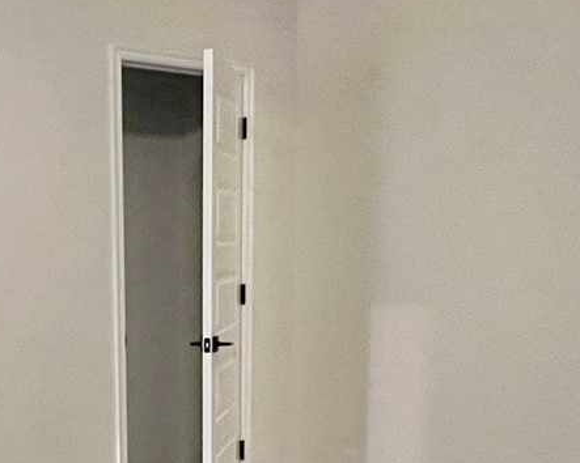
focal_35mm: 55
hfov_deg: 33.1
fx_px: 944
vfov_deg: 26.6
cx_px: 109
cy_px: 425
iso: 1000
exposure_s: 1/40
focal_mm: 1.57
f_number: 1.8
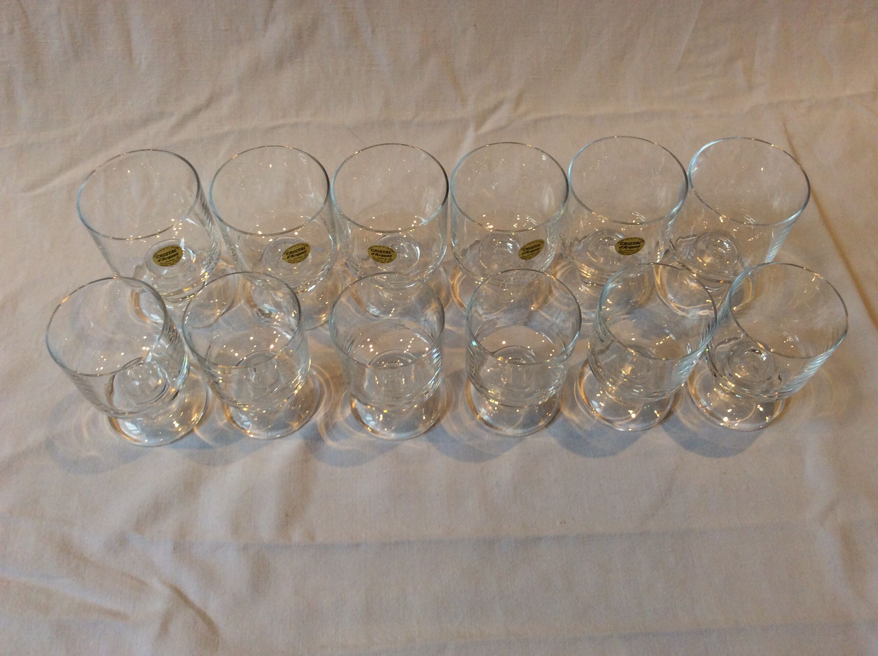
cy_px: 328
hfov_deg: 56.9
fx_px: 810
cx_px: 439
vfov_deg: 44.1
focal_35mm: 32
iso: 50
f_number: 2.4
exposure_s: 1/25
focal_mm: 3.3
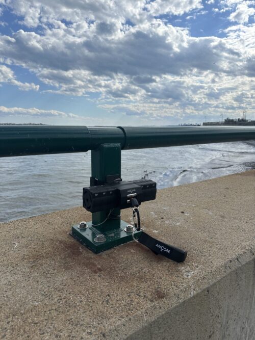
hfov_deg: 56.8
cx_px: 128
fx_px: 236
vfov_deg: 71.6
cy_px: 170
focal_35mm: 24
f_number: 1.78
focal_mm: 6.86
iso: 80
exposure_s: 1/7042
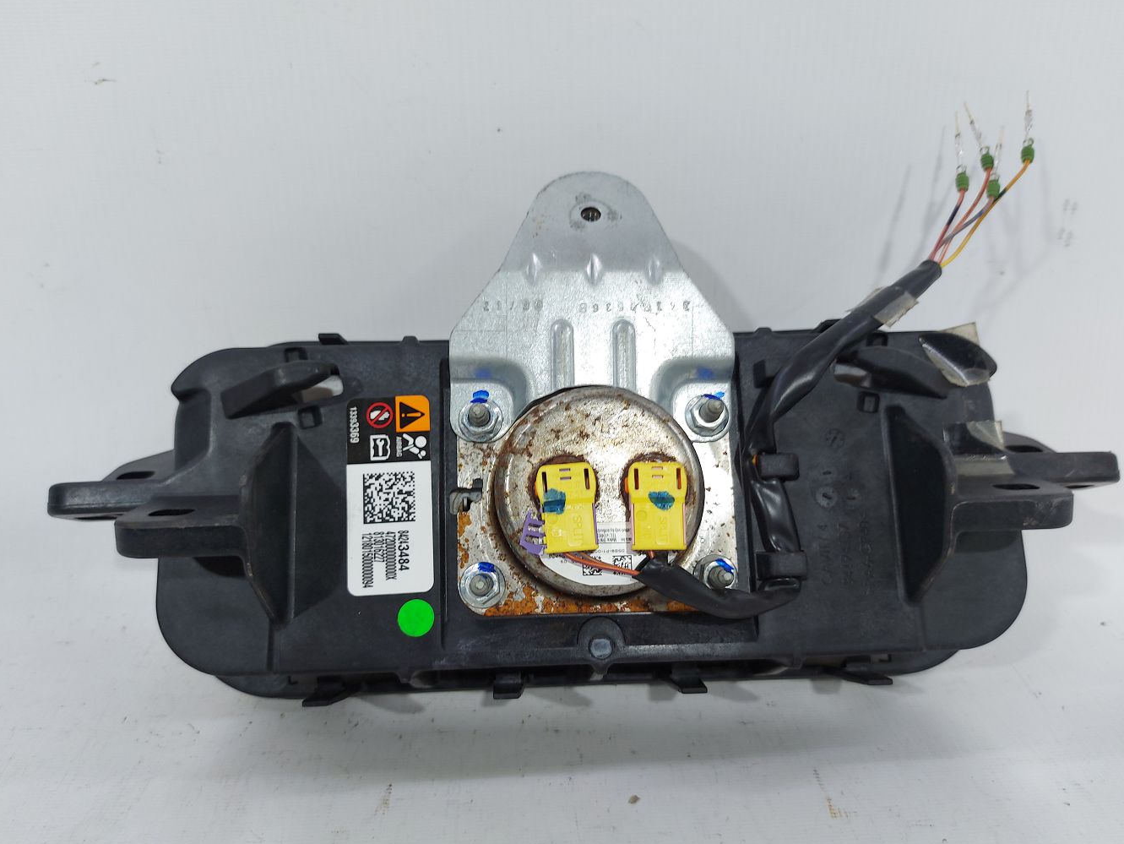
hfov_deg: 69.4
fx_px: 812
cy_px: 434
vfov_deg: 54.9
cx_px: 568
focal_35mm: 25
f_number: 1.8
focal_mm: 5.23
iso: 50
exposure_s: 1/50
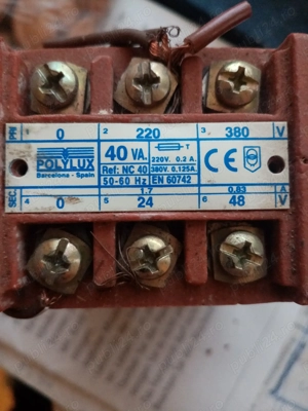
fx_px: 308
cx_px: 154
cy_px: 206
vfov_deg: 67.3
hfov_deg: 53.1
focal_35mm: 26
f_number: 1.8
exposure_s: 1/20
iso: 902
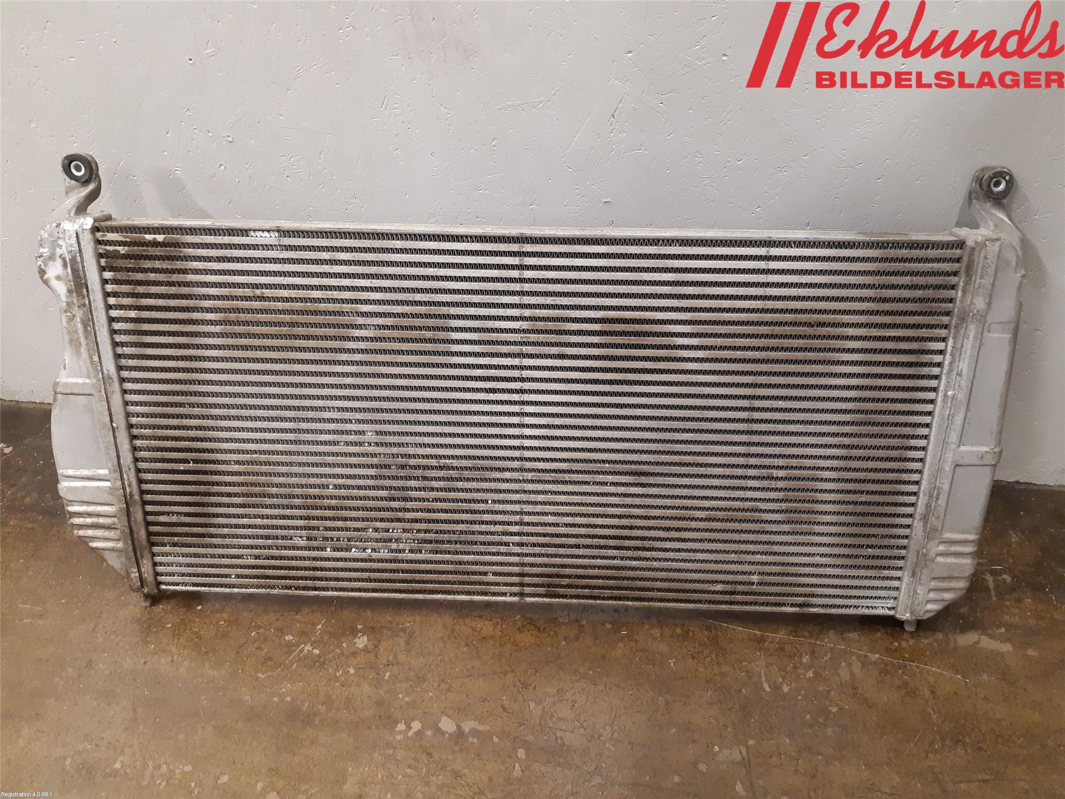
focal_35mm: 26
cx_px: 532
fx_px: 800
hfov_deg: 67.3
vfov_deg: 53.1
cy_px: 400
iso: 250
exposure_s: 1/33
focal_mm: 3.93
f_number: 1.7
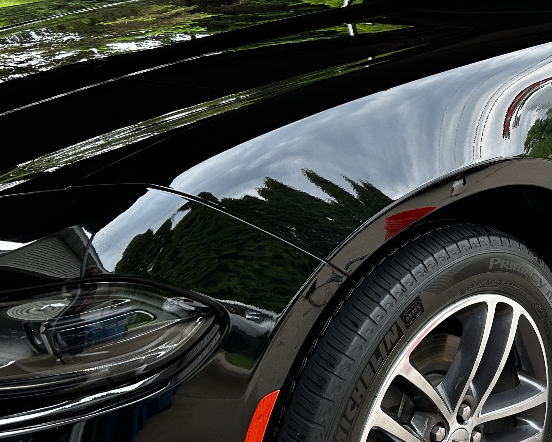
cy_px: 189
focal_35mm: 54
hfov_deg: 33.8
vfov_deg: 28.1
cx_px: 435
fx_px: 882
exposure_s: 1/121
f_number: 1.5
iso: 100
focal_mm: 5.7
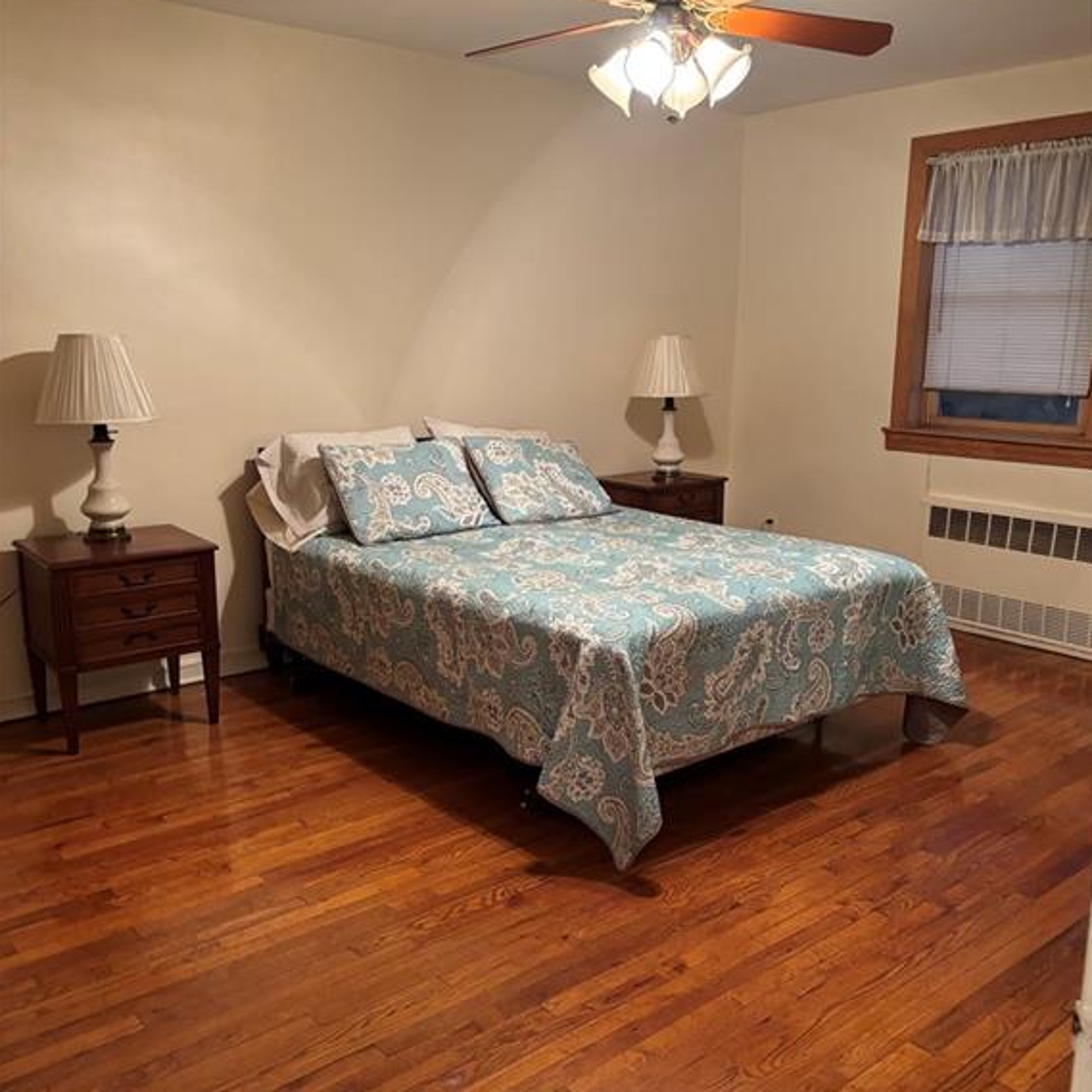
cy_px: 570
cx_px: 551
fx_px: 1106
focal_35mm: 31
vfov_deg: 52.5
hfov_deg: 52.5
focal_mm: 5.96
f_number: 1.6
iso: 400
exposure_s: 1/40
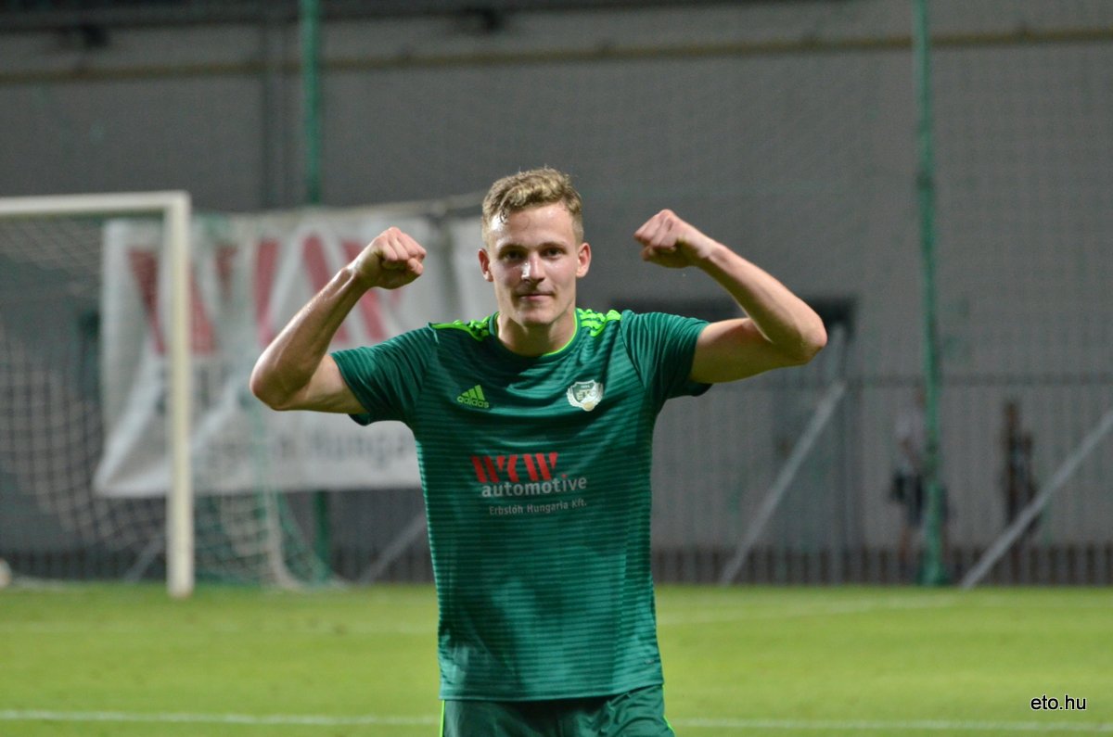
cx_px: 556
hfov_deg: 7.1
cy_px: 368
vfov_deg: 4.7
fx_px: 9025
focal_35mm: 292
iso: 2000
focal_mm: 195
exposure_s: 1/250
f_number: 5.3
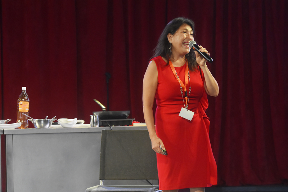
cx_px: 144
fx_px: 1224
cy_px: 96
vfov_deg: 9.0
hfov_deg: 13.4
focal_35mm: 153
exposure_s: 1/640
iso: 3200
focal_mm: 102
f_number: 4.5
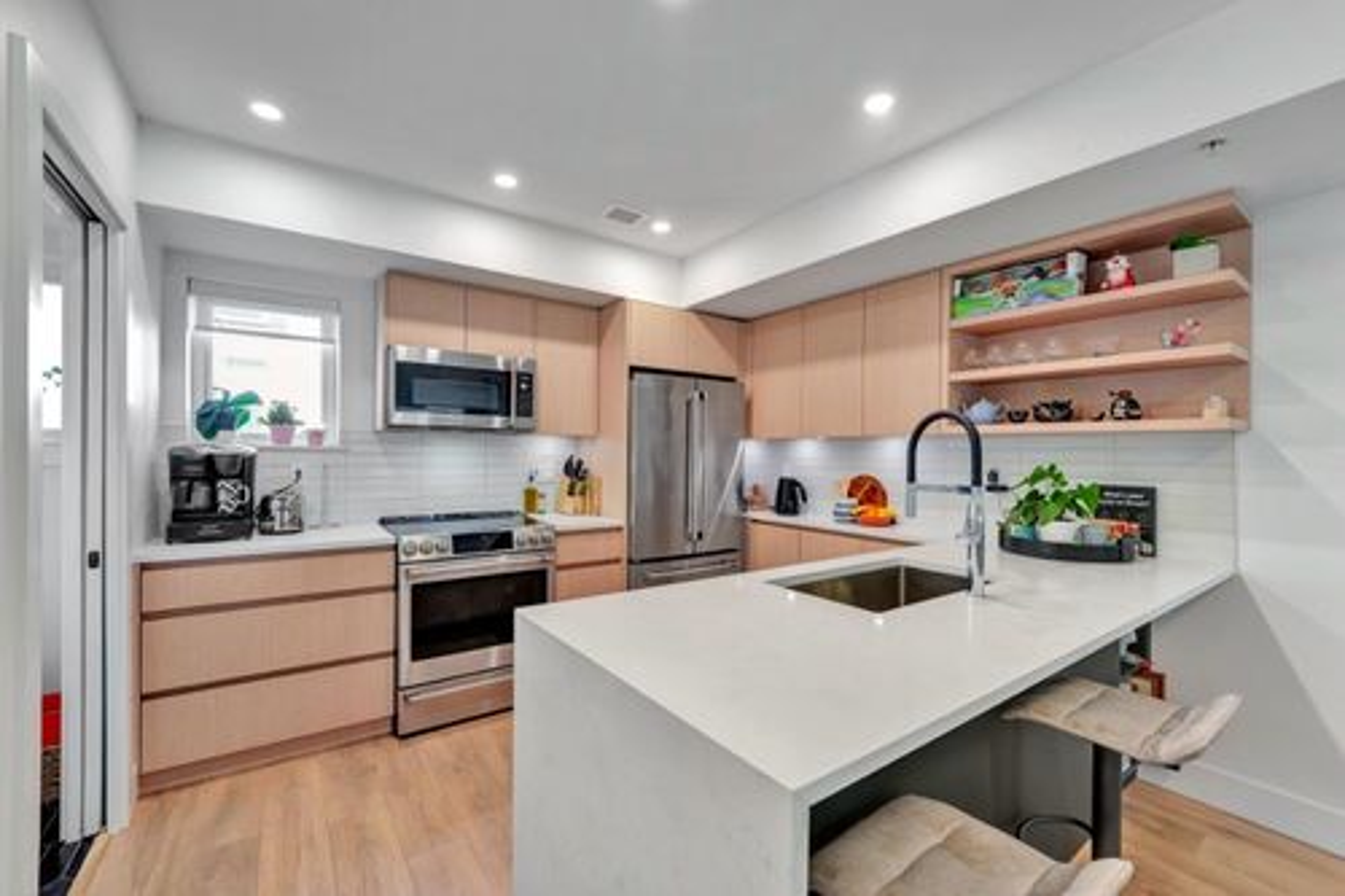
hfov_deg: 100.4
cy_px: 448
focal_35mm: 15
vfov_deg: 77.3
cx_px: 672
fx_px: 560
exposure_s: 1/15
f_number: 8
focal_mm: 15
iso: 400
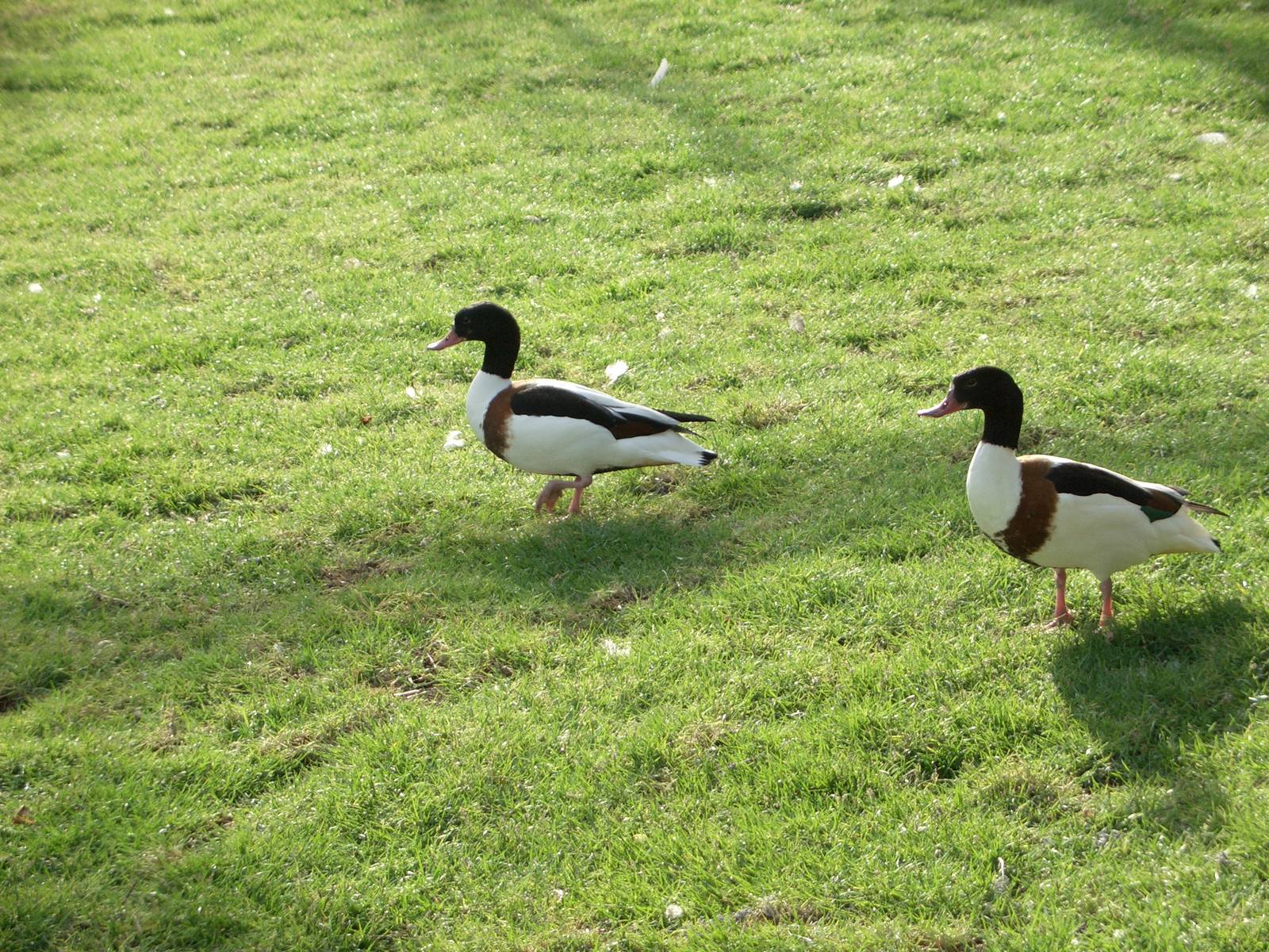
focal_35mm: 132
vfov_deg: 11.2
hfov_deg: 14.9
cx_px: 634
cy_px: 476
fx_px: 4839
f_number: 4
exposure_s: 1/200
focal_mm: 28.4
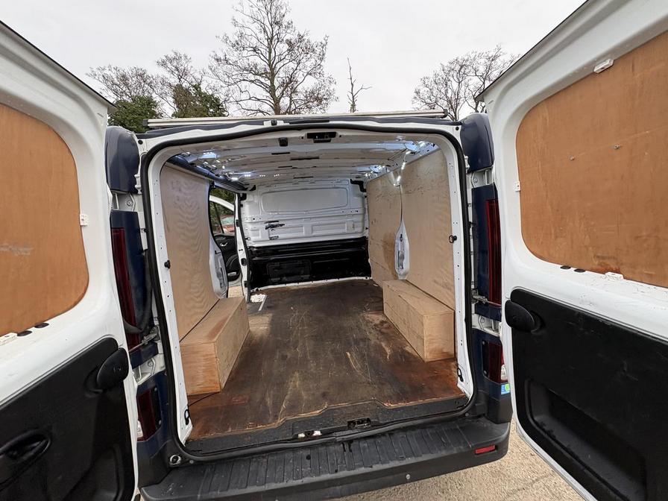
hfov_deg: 102.1
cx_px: 334
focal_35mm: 14
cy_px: 250
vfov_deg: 85.7
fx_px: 270
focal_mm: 2.22
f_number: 2.2
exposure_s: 1/137
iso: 64
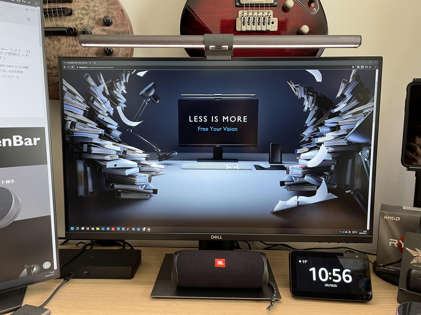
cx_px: 210
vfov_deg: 53.1
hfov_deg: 67.3
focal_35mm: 26
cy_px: 158
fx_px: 316
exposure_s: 1/60
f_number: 1.6
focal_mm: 5.1
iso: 160
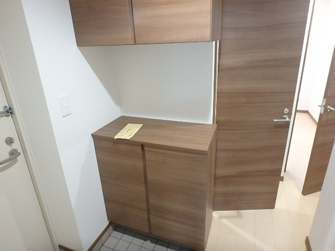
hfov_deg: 79.0
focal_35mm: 21
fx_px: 203
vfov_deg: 63.4
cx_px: 168
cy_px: 126
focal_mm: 3.7
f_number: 3.5
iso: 800
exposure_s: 1/20
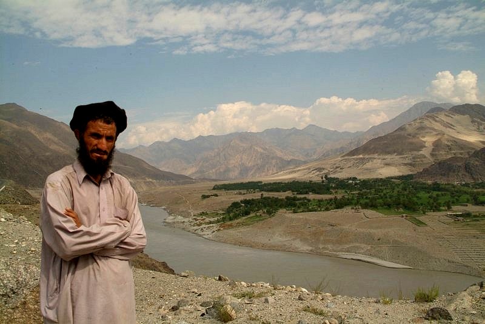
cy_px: 162
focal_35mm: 27
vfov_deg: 48.0
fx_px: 364
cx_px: 242
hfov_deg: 67.3
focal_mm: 18
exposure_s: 1/500
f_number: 11
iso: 400
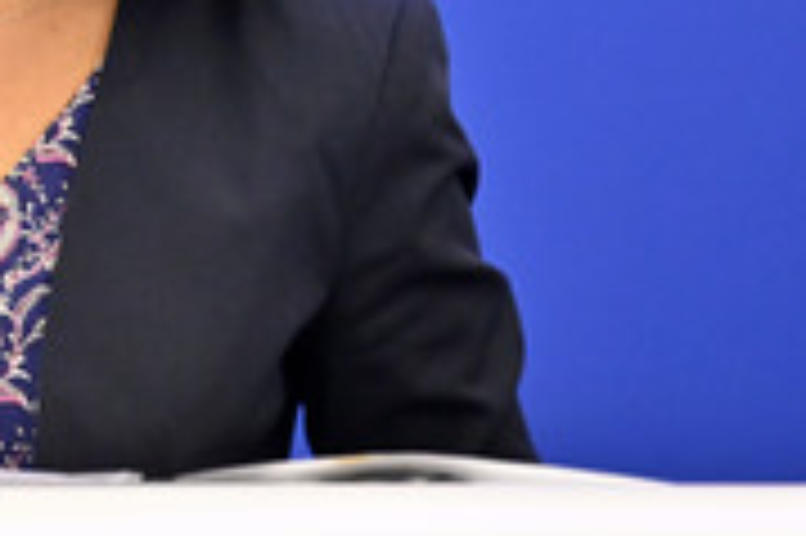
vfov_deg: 3.1
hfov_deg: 4.7
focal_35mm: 441
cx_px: 2
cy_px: -122
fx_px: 9864
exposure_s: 1/640
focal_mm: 175
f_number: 2.8
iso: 5000
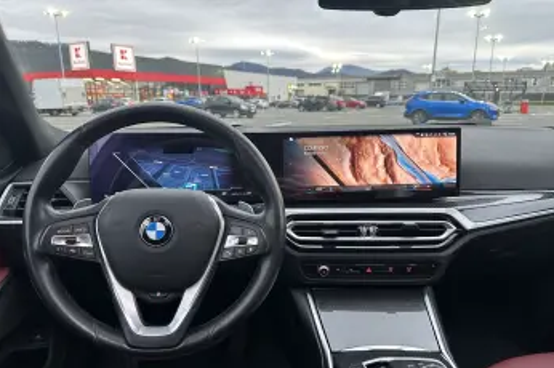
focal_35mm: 26
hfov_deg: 69.4
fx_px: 400
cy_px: 214
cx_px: 285
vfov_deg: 49.3
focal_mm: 6.86
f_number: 1.78
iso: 250
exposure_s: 1/72
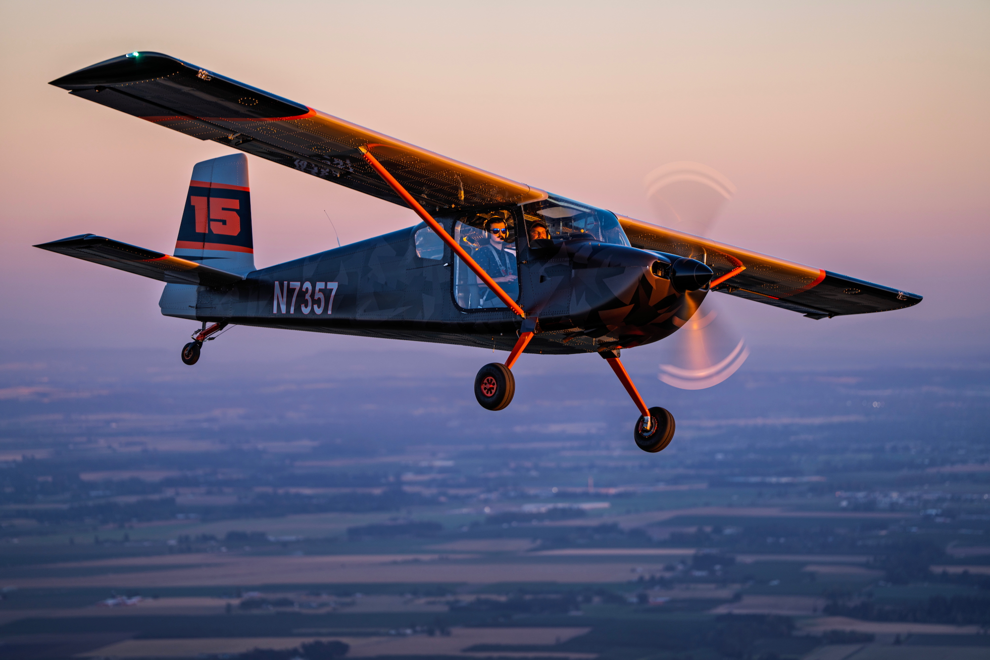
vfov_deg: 8.7
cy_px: 330
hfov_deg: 13.0
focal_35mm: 158
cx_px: 495
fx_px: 4345
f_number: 2.8
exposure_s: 1/200
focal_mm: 158
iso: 64
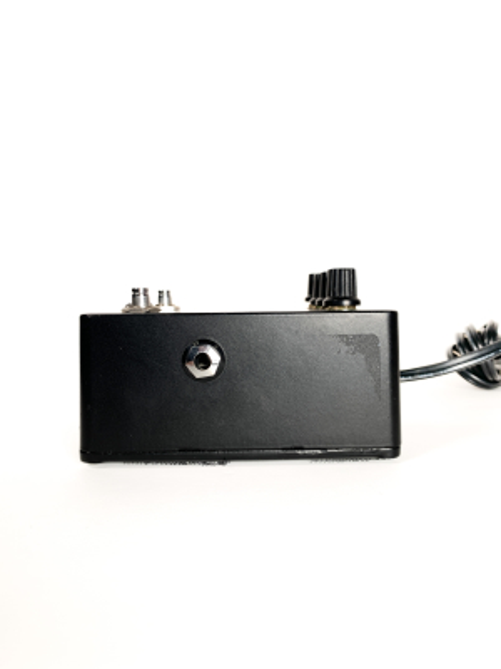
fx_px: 502
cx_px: 250
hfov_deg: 53.1
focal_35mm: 26
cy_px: 334
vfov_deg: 67.3
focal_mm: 4.25
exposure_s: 1/125
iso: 25
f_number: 1.8
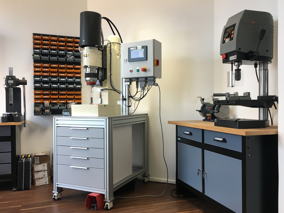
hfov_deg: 60.0
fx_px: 246
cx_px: 143
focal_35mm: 30
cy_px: 107
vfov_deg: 46.8
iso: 50
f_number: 2.2
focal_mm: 4.15
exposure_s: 1/33
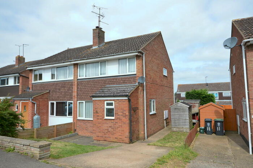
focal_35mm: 24
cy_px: 84
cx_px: 126
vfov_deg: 53.1
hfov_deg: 73.8
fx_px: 169
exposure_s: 1/60
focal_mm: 16
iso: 100
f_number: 11
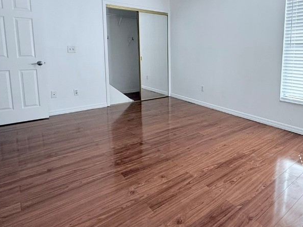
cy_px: 79
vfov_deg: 55.8
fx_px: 210
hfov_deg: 70.0
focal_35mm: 24
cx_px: 196
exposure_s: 1/99
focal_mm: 2.22
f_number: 2.2
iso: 100
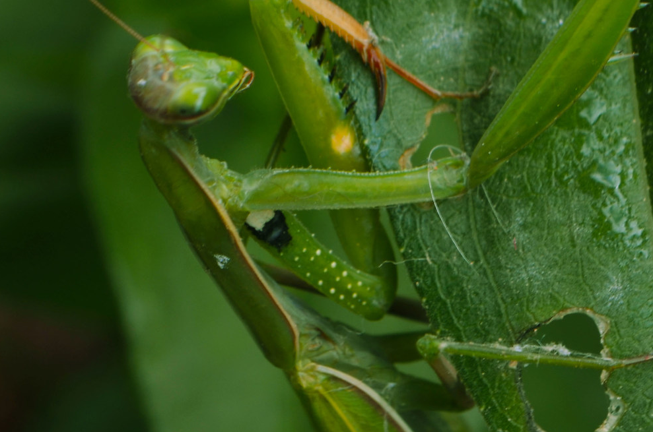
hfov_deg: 10.3
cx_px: 382
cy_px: 139
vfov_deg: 6.8
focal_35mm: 200
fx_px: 3624
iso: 140
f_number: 8
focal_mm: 55
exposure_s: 1/60
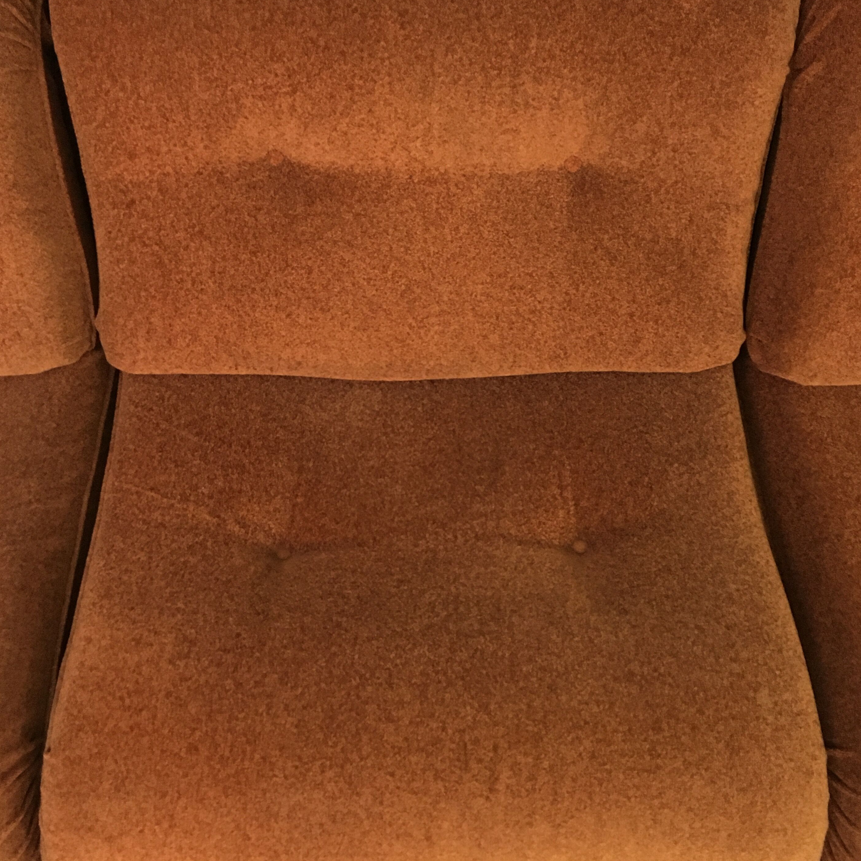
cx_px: 426
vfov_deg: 44.9
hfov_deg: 44.9
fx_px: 1041
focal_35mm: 37
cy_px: 450
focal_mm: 4.15
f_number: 2.2
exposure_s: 1/17
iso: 250
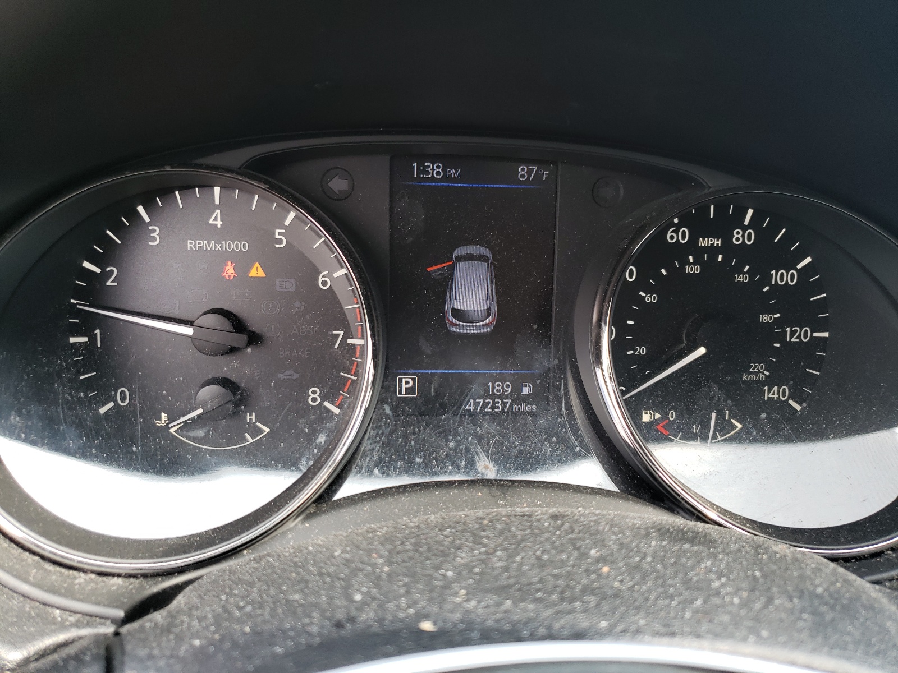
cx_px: 449
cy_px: 336
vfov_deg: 53.1
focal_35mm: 26
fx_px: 674
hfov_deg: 67.3
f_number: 1.5
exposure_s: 1/120
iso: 58
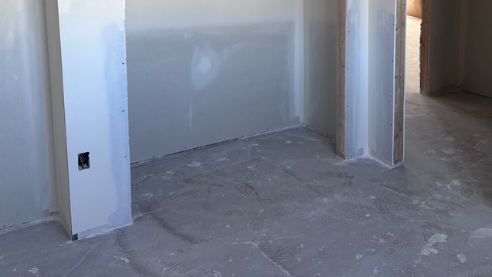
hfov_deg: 48.2
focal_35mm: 42
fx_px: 548
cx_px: 283
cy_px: 19
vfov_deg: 27.2
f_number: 1.78
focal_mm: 6.76
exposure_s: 1/121
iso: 100
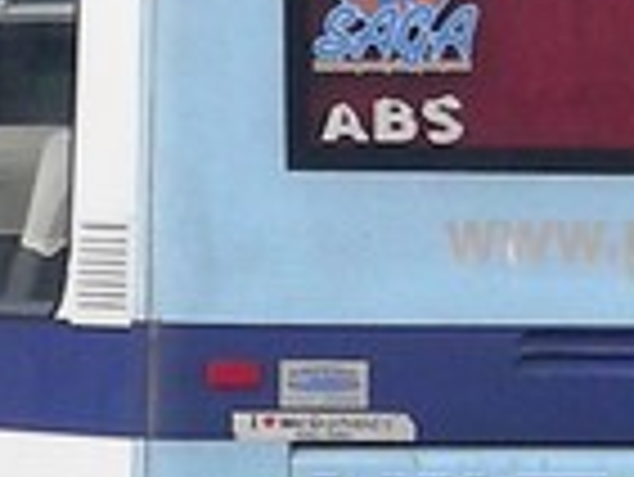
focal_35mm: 821
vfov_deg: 1.8
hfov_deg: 2.4
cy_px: 220
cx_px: 306
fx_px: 15050
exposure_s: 1/157
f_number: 3.5
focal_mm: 18.9
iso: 50
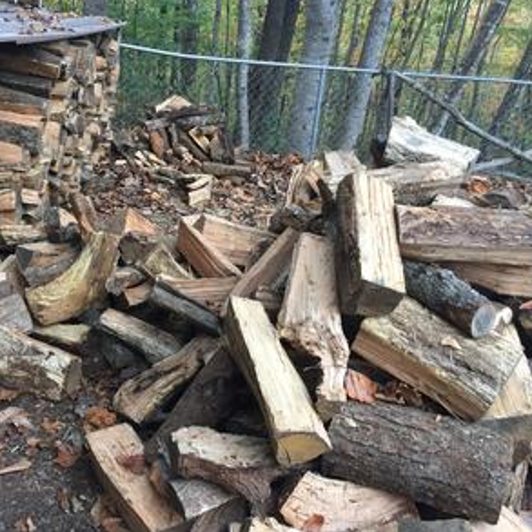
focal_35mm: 35
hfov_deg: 46.7
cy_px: 261
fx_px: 609
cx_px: 189
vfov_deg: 47.2
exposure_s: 1/30
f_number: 2.2
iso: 50
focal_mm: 4.15
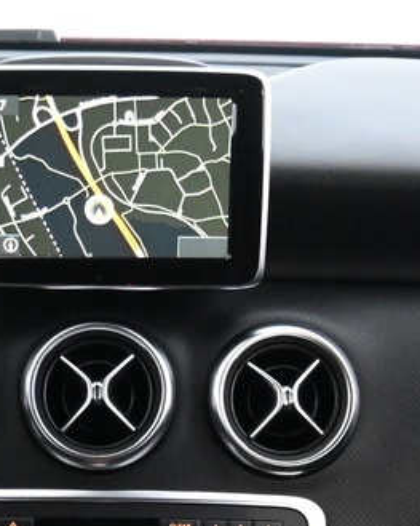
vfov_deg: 16.6
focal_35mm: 111
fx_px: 1726
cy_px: 620
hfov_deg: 13.8
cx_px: 109
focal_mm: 16
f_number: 3.5
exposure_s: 1/25
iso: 4500
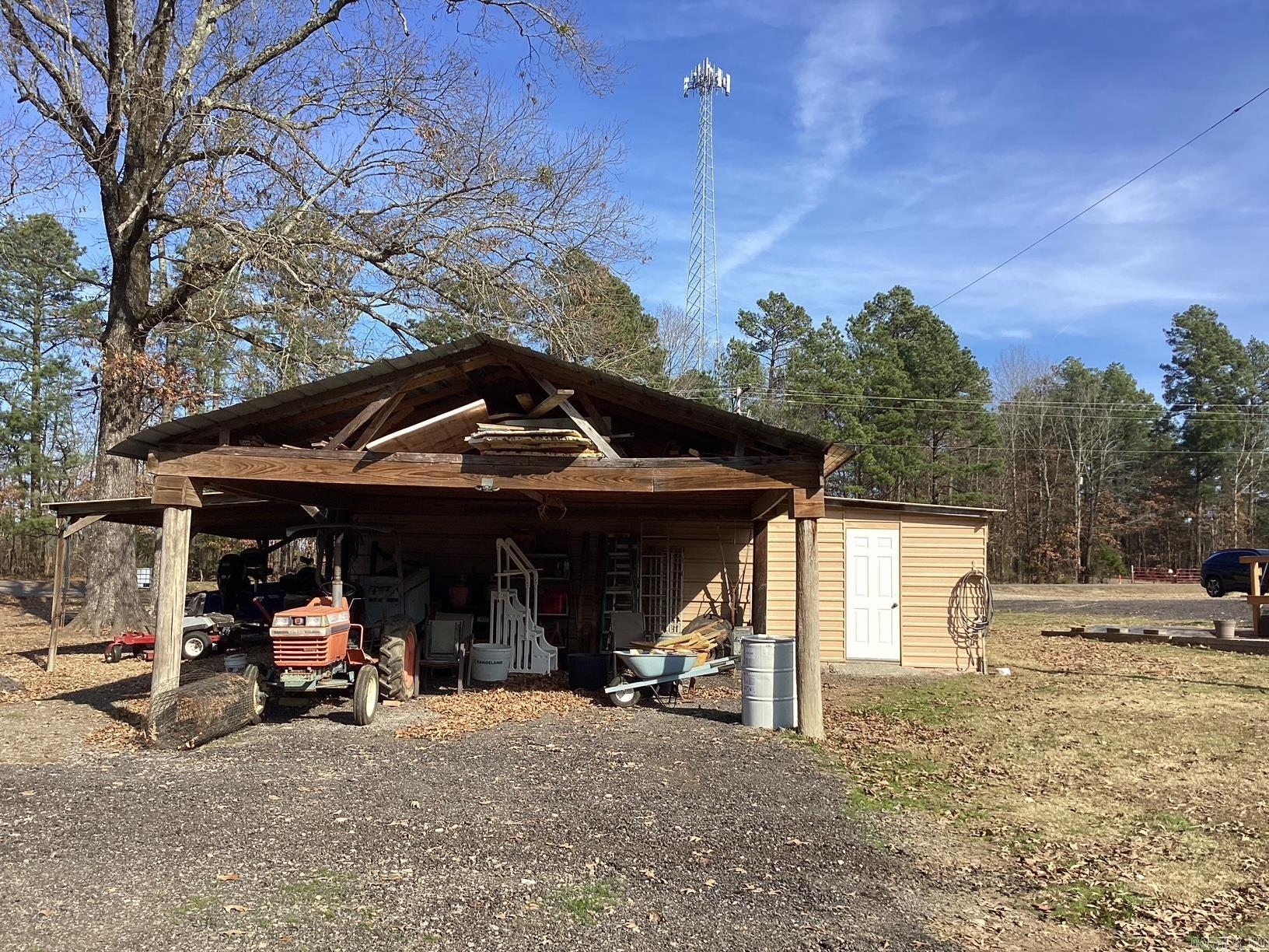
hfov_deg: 58.4
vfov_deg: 45.4
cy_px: 476
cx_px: 634
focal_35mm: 31
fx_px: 1136
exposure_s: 1/970
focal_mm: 3.3
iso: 25
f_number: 2.4
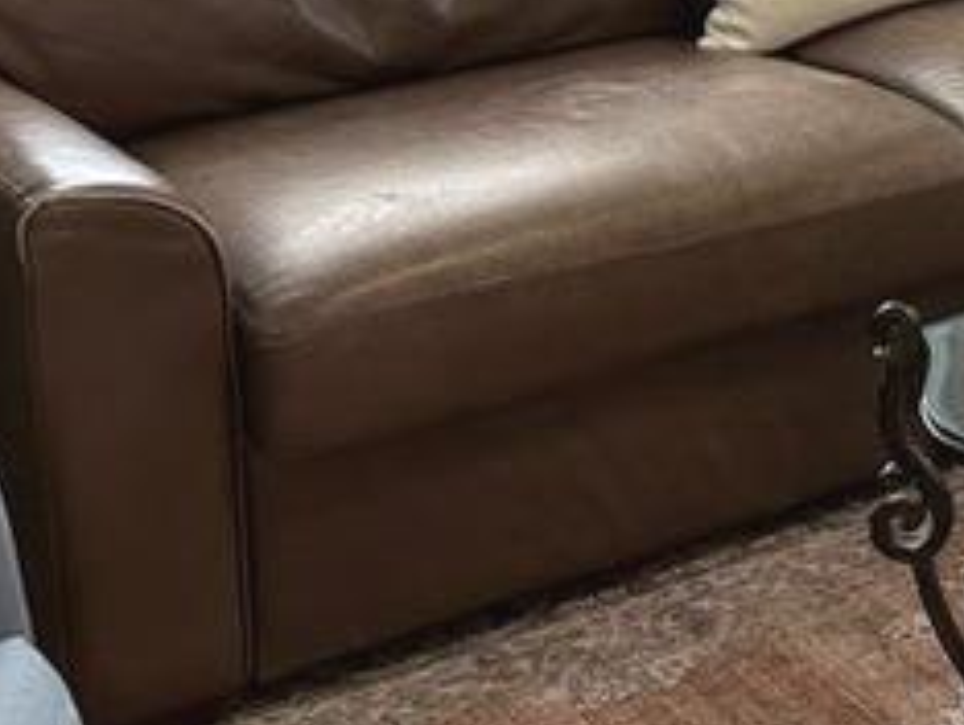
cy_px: -362
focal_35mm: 105
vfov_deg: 13.3
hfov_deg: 15.3
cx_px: 1895
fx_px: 2927
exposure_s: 1/60
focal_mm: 6.86
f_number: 1.78
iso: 125
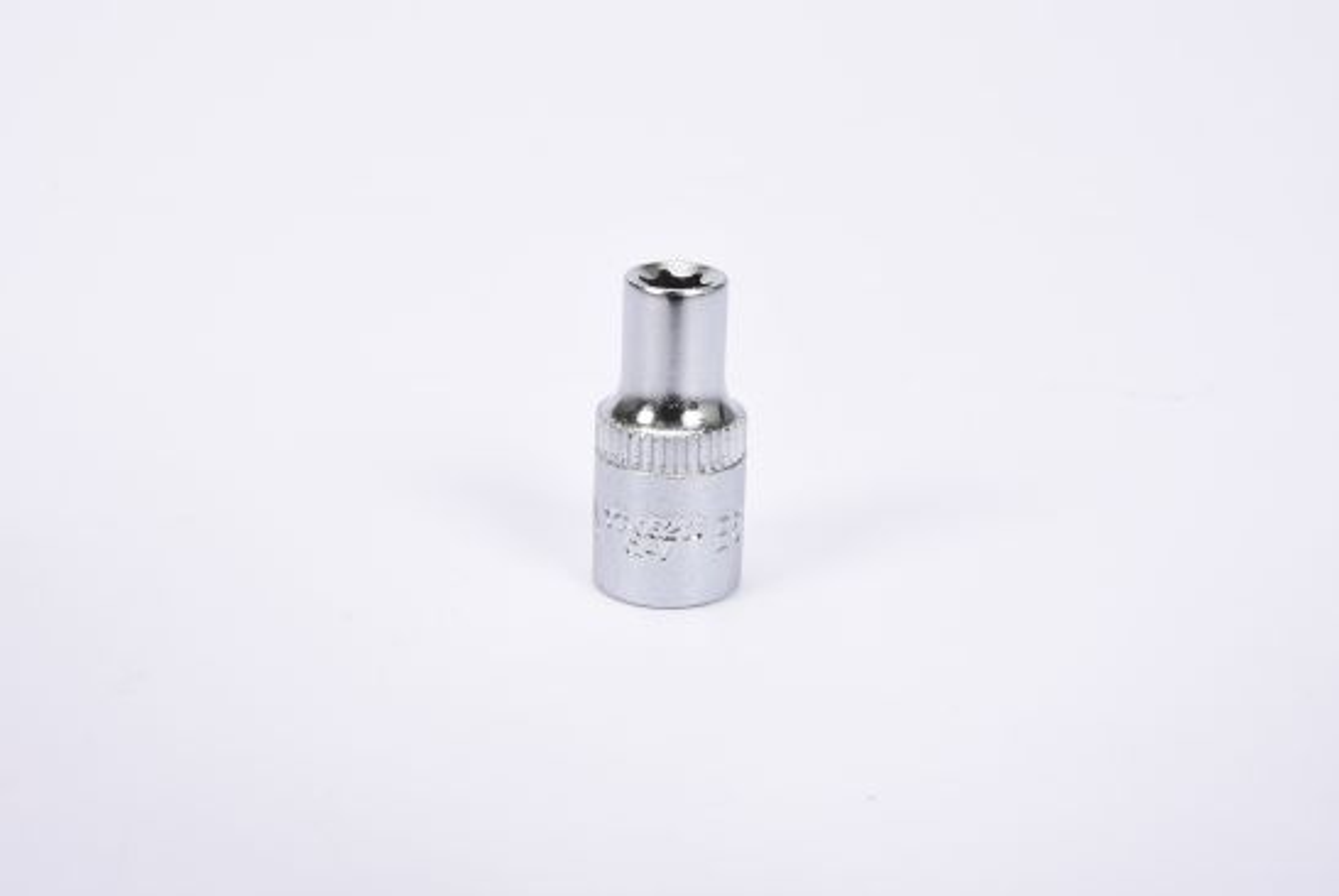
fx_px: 2793
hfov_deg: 27.0
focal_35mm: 75
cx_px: 670
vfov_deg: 18.2
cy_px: 448
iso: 250
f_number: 16
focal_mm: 50
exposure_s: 1/125
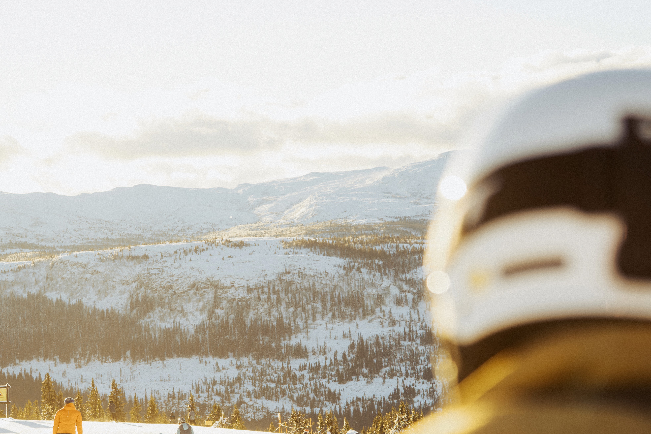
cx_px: 272
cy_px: 264
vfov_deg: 12.4
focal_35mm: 110
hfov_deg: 18.6
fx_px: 1989
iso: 800
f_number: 5
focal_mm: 72
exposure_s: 1/2000
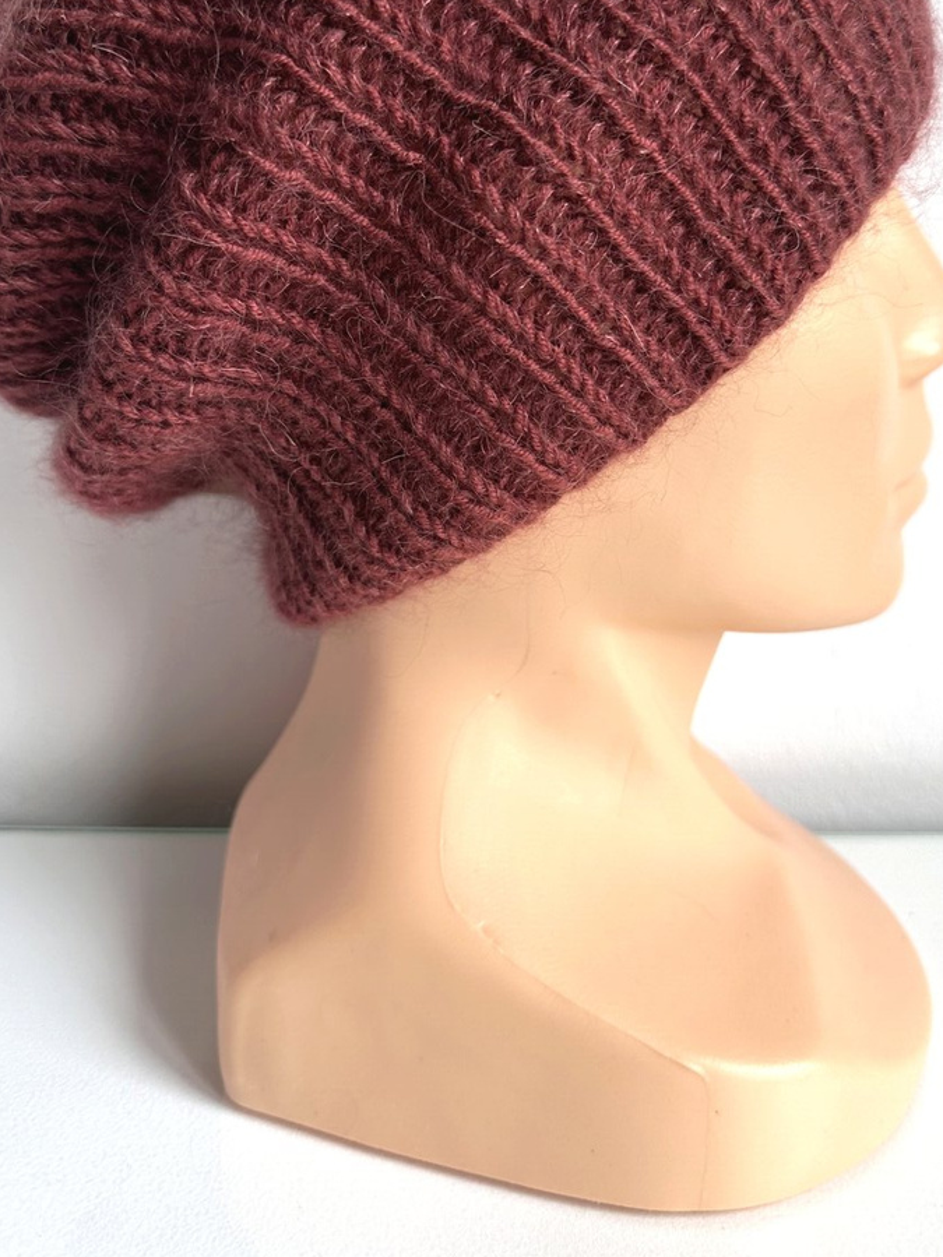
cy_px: 436
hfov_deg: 44.1
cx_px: 527
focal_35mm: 32
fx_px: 1162
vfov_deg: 55.8
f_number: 1.78
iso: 80
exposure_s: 1/121
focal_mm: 6.86
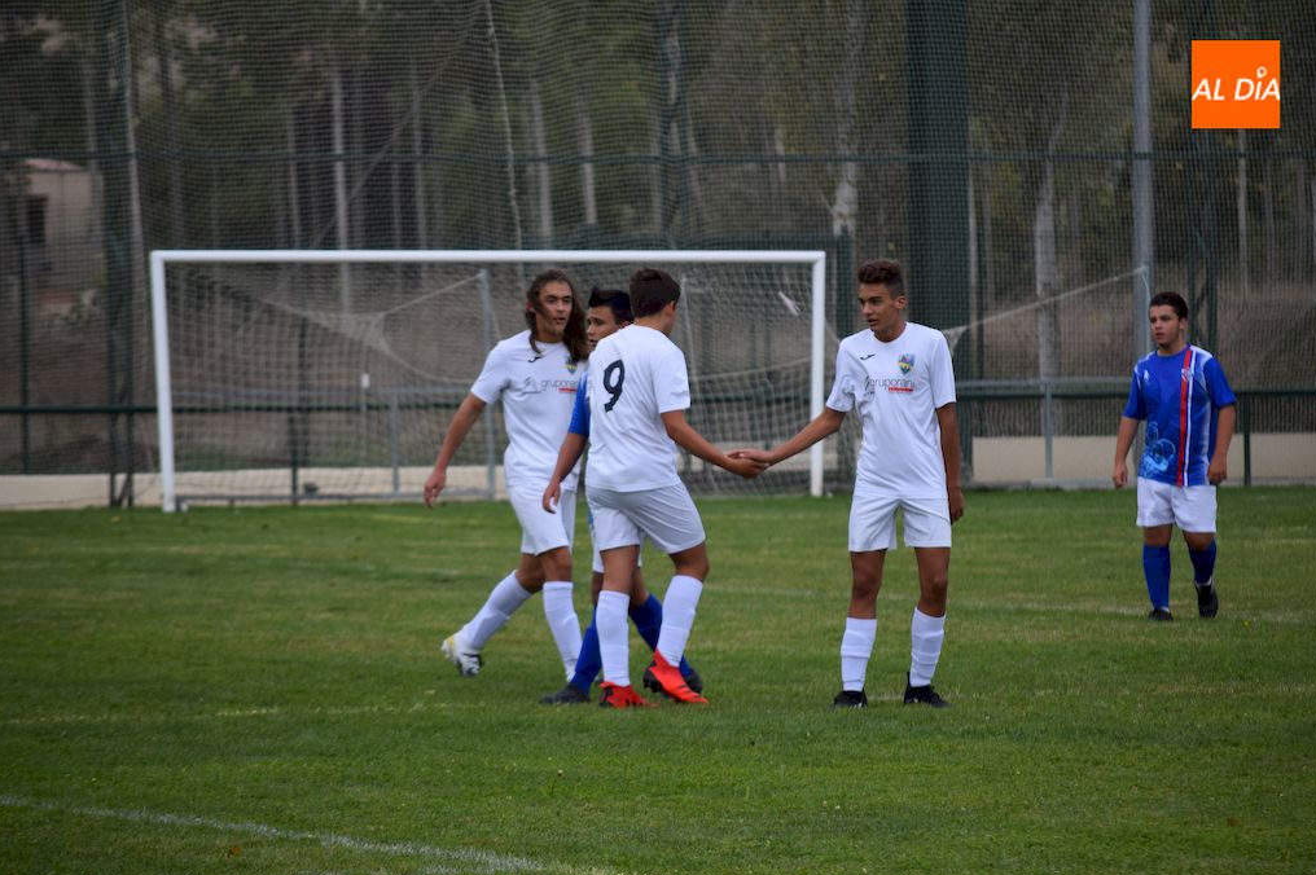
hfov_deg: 8.5
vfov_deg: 5.7
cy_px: 440
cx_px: 661
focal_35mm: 242
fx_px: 8840
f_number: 6.3
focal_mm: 160
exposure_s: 1/1600
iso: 400
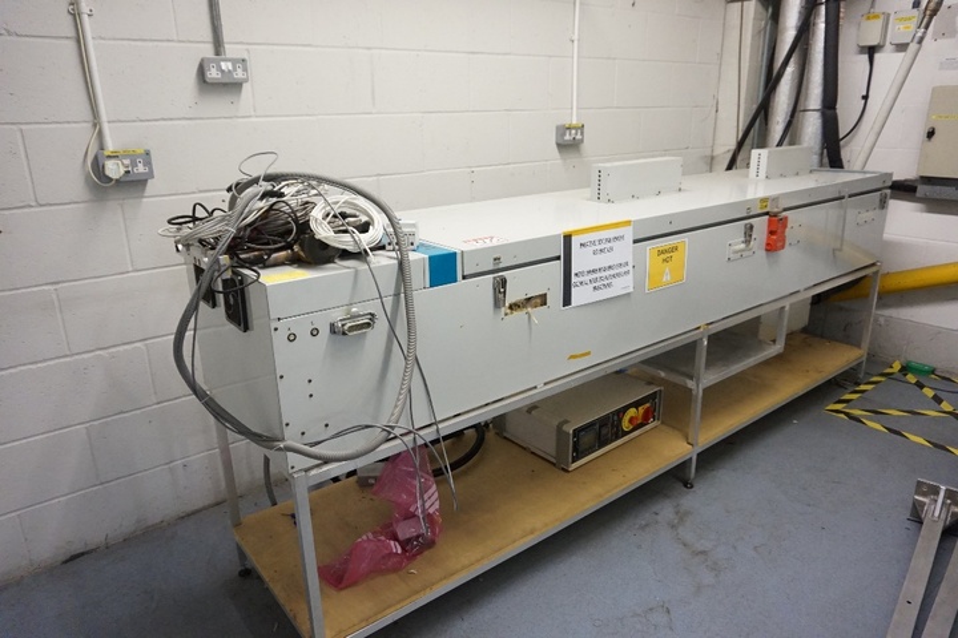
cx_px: 479
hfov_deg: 73.7
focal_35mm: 24
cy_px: 319
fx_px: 639
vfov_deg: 53.1
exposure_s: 1/125
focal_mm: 16
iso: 3200
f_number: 3.5
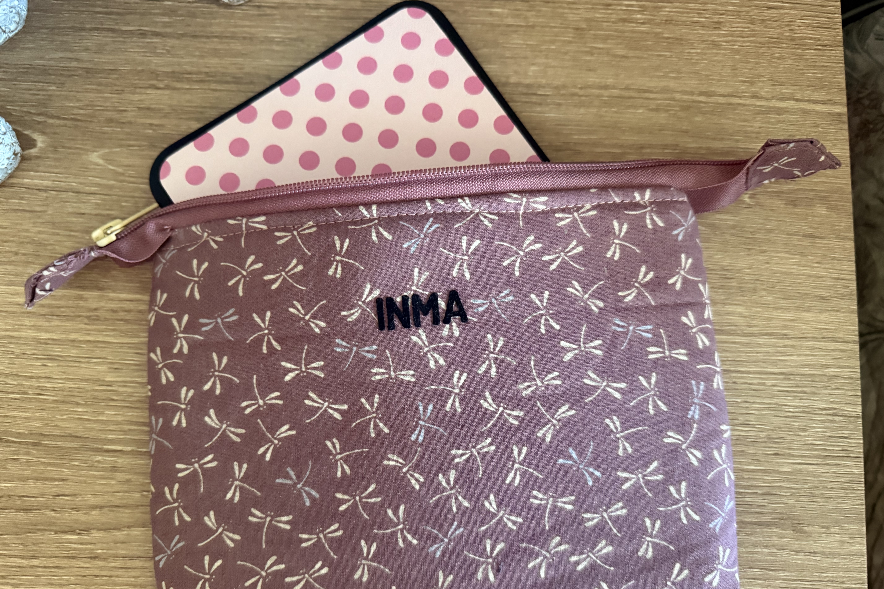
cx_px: 443
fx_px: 614
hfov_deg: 71.5
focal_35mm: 25
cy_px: 331
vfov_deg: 51.2
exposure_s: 1/46
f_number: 1.78
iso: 800
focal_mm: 6.76
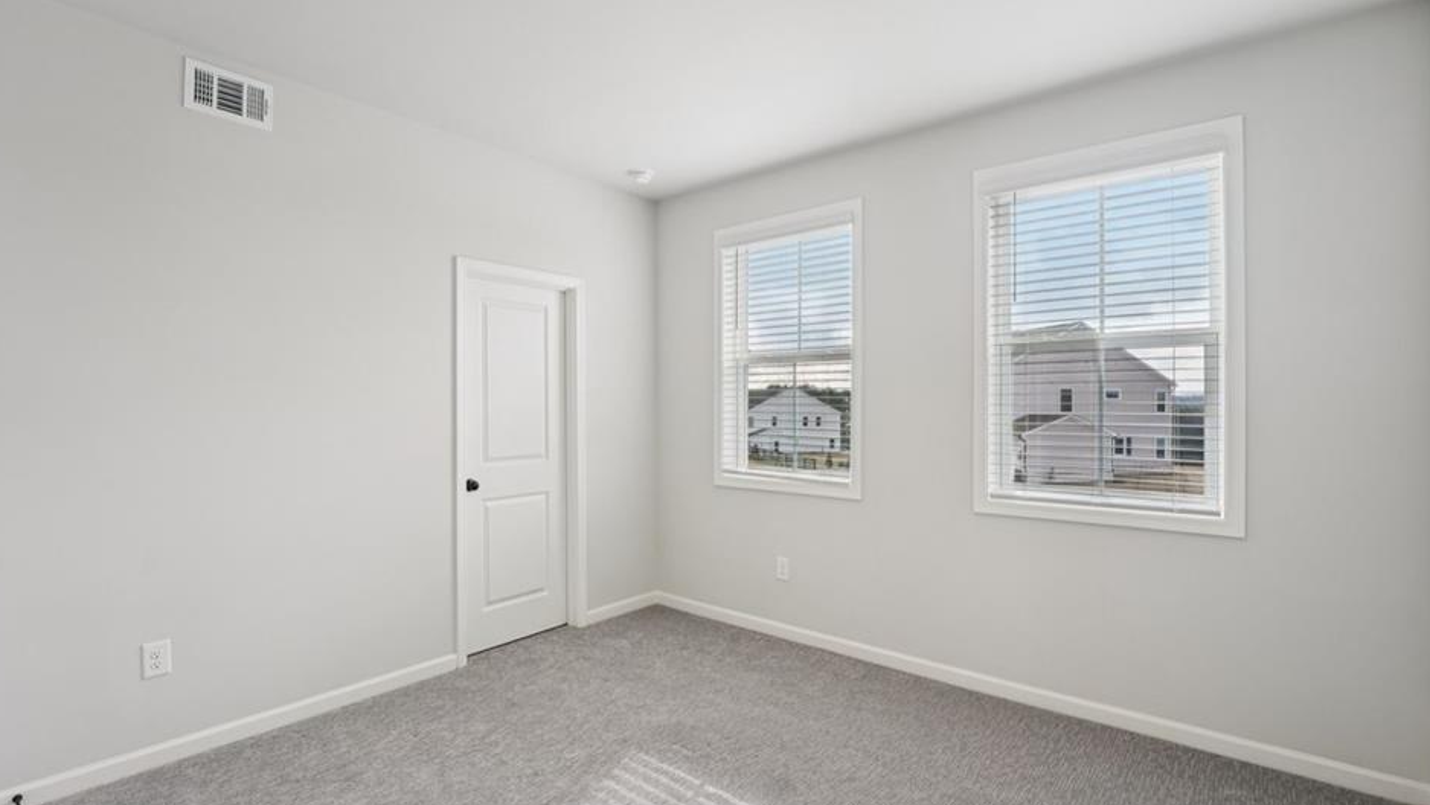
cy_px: 443
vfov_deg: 66.9
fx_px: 607
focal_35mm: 16
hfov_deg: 99.4
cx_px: 712
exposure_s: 1/30
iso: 320
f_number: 8
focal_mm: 14
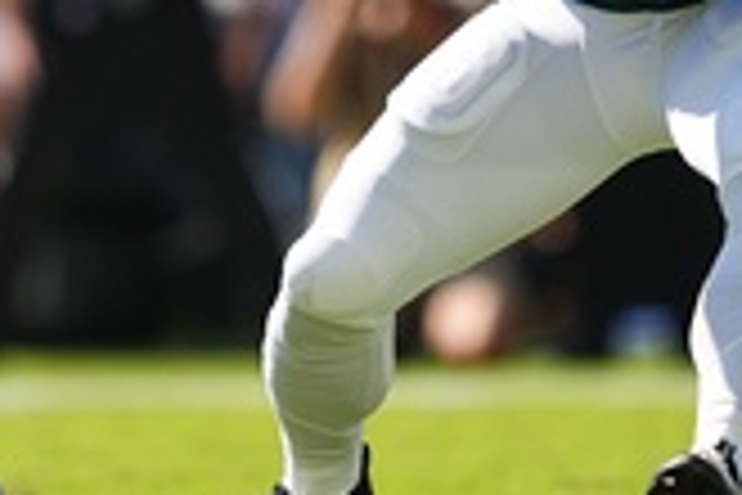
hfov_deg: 1.7
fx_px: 25597
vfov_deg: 1.1
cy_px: -151
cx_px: 310
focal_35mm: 1242
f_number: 2.8
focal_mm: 400
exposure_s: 1/2000
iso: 200
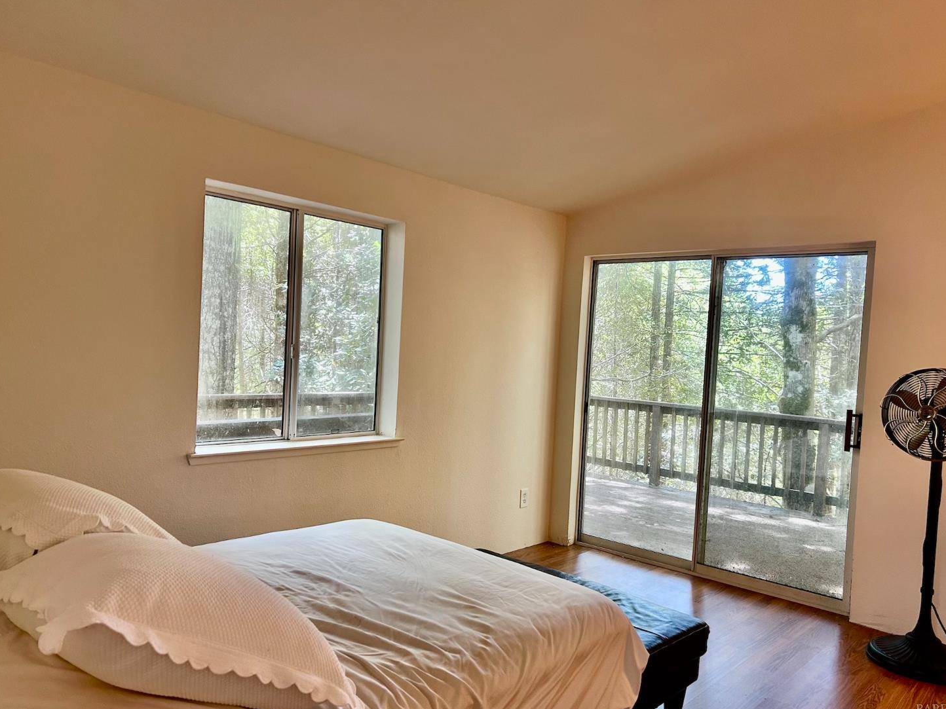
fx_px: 738
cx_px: 478
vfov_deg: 51.3
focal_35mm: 27
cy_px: 364
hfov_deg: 65.3
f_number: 1.5
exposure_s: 1/60
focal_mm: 5.7
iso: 125
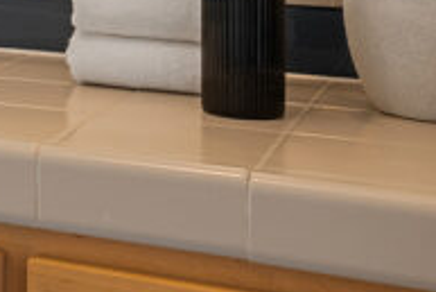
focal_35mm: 118
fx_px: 1430
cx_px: -502
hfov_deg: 13.9
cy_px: -143
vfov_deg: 11.2
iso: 250
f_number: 9
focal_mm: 19
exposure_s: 1/8
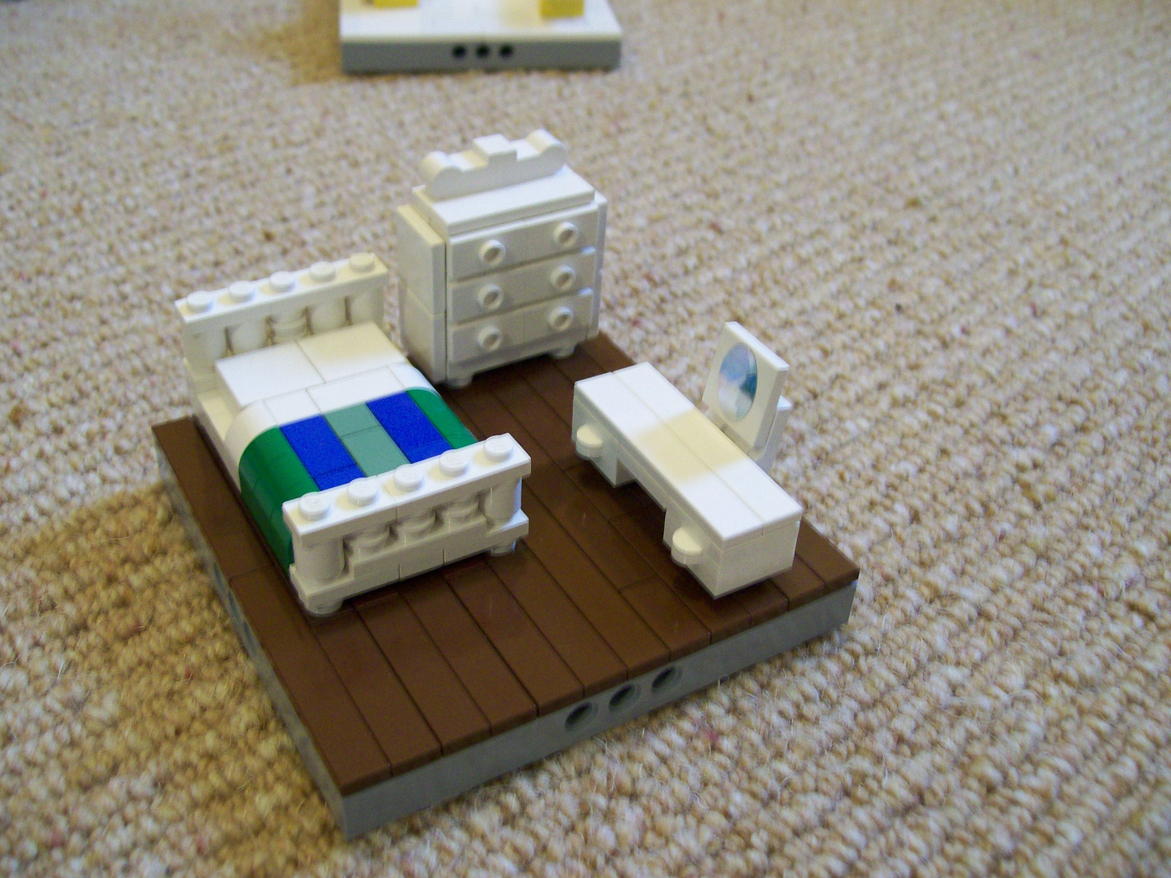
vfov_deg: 39.7
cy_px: 439
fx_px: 1218
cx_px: 586
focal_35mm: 36
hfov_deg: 51.4
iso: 160
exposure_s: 1/8
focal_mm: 6
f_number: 2.7
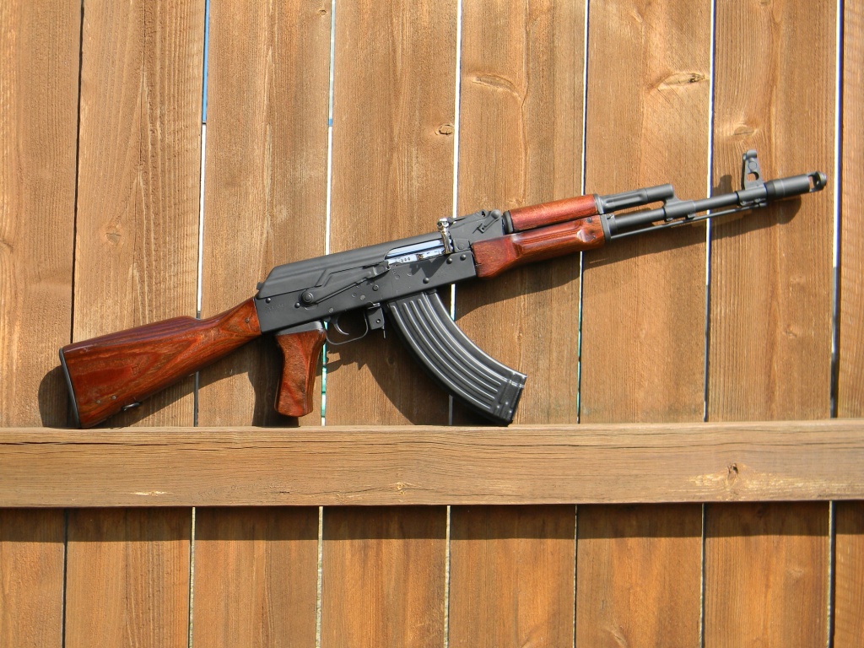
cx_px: 432
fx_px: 1023
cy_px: 324
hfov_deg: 45.8
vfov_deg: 35.1
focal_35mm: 41
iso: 80
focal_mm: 7.3
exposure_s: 1/328
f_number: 3.8
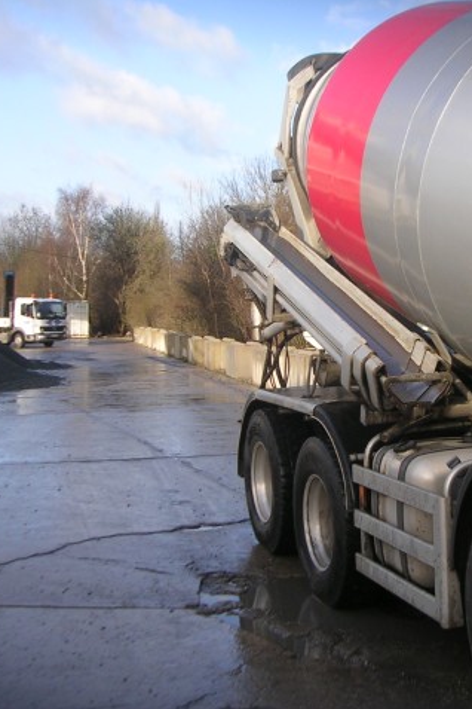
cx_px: 359
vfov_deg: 37.5
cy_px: 355
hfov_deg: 25.2
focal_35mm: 53
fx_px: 1042
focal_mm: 5.8
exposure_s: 1/406
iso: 50
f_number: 2.8
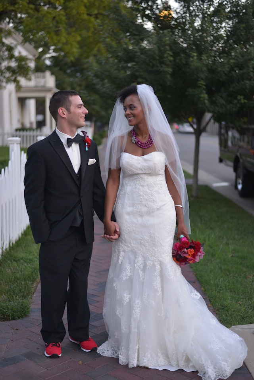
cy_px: 190
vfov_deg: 39.6
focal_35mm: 50
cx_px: 127
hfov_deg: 27.0
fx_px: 529
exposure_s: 1/500
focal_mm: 50
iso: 640
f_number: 1.8
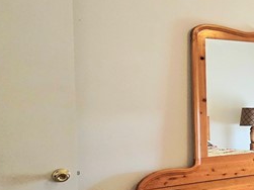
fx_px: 389
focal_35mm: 53
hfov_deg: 22.1
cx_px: 456
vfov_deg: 27.5
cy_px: 108
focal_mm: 2.2
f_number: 1.9
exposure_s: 1/120
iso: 200
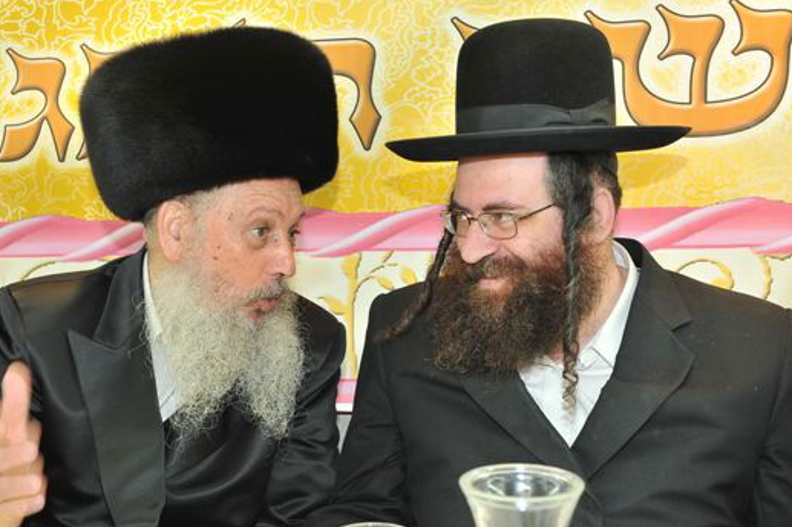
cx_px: 362
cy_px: 303
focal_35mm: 52
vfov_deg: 25.9
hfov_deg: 38.2
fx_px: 1143
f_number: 7.1
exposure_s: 1/60
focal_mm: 42
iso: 800
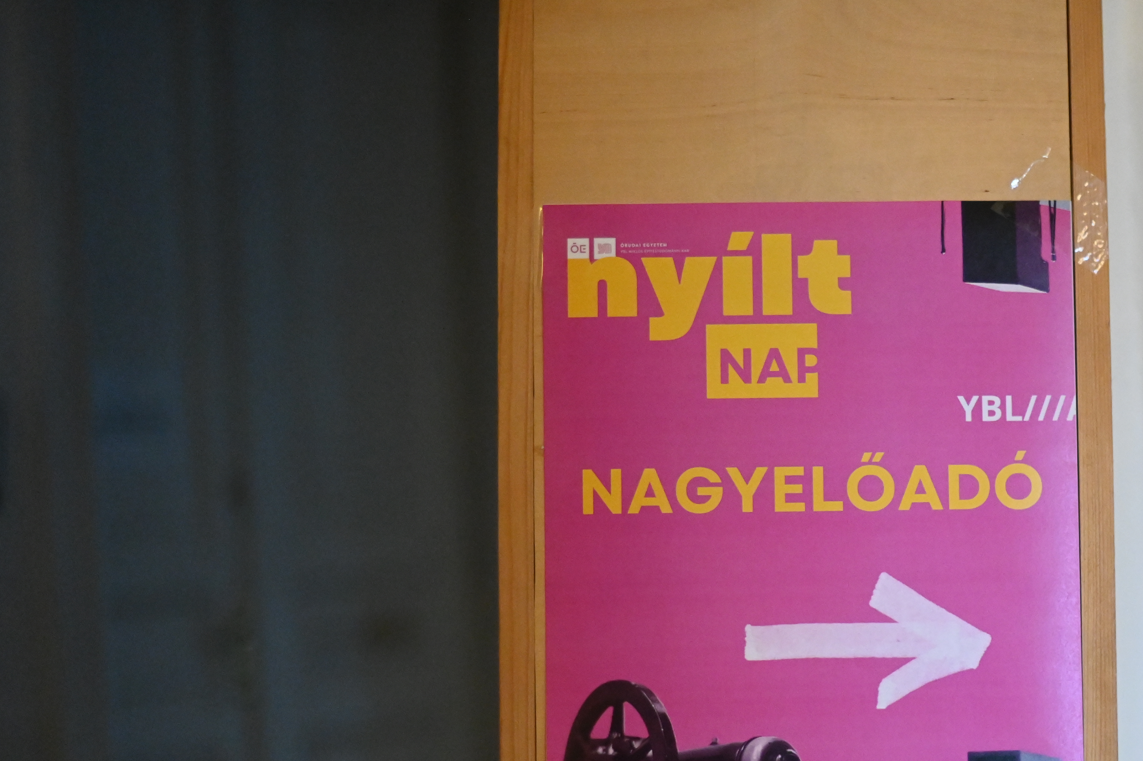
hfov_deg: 24.4
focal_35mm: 82
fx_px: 2602
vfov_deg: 16.6
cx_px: 913
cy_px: 513
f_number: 1.4
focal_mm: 50
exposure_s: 1/5000
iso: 9000
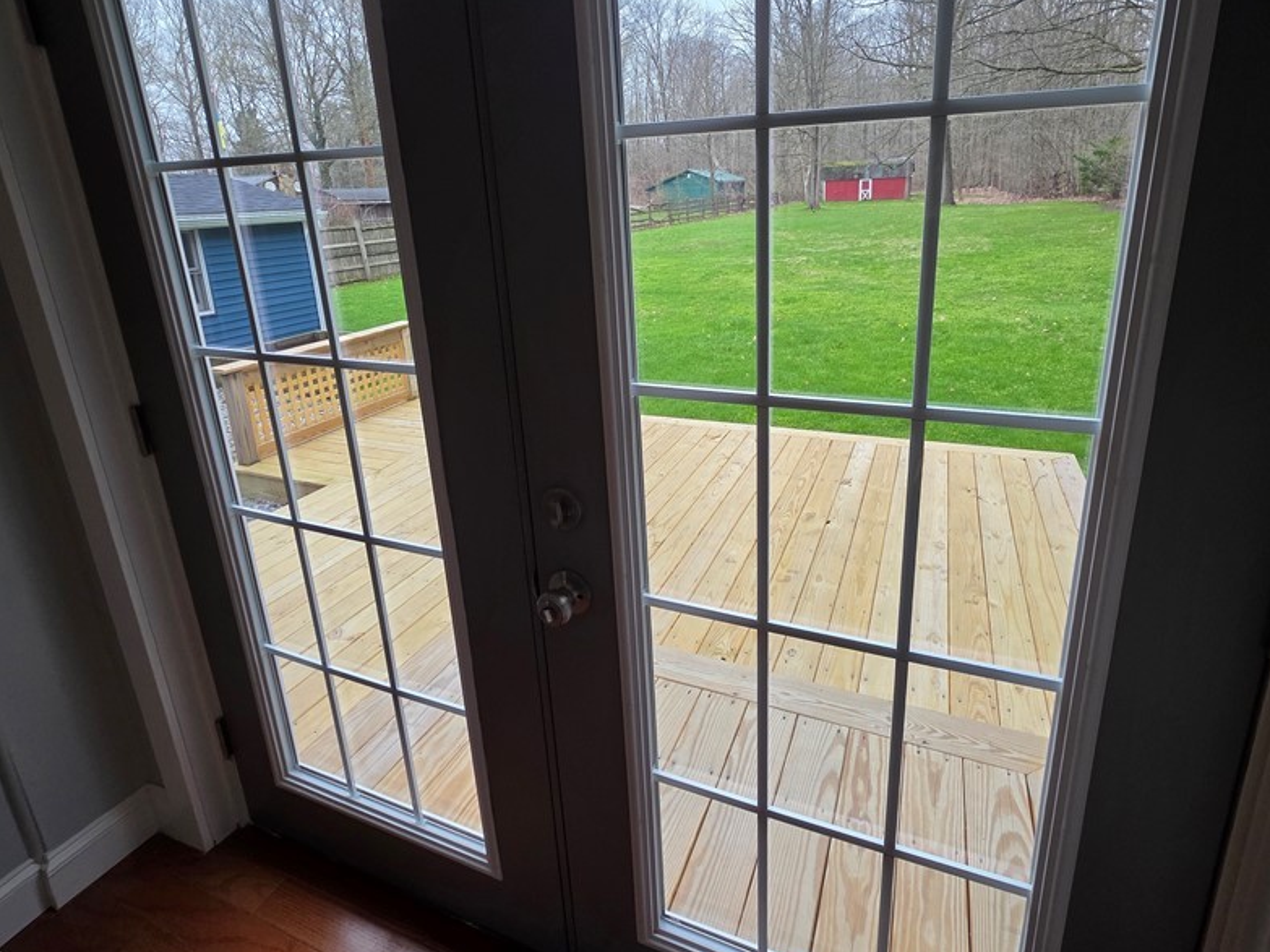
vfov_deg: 73.8
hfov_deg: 90.9
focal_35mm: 17
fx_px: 624
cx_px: 673
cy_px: 373
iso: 160
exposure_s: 1/60
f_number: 1.9
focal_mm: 2.2
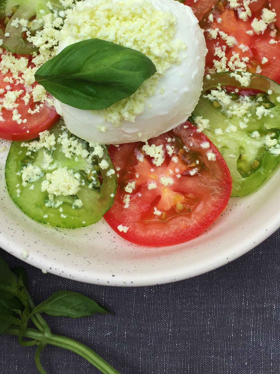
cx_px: 127
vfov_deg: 37.9
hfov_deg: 29.7
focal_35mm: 49
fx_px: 528
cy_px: 94
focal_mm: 4.15
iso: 32
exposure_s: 1/341
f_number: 2.2
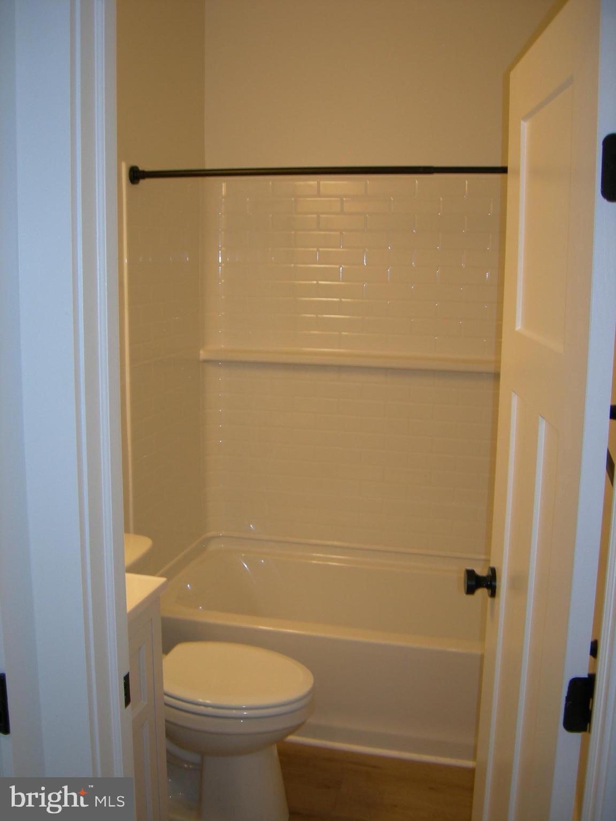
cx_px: 308
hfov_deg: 39.7
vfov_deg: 51.4
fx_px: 854
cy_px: 410
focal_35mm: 36
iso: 64
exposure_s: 1/30
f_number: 2.7
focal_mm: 7.5
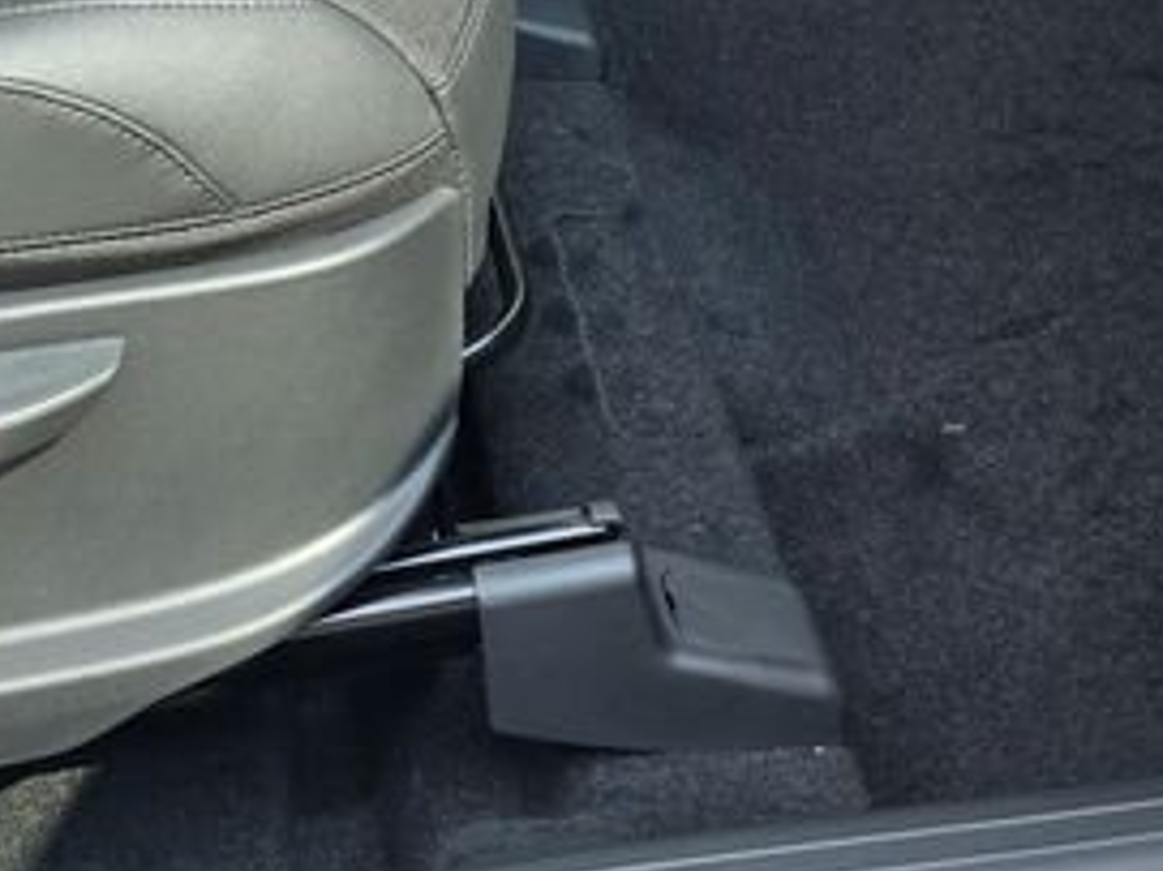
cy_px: -764
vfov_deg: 14.6
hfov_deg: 22.5
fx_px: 2922
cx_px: 425
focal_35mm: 87
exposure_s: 1/200
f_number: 1.7
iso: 12
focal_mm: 6.3
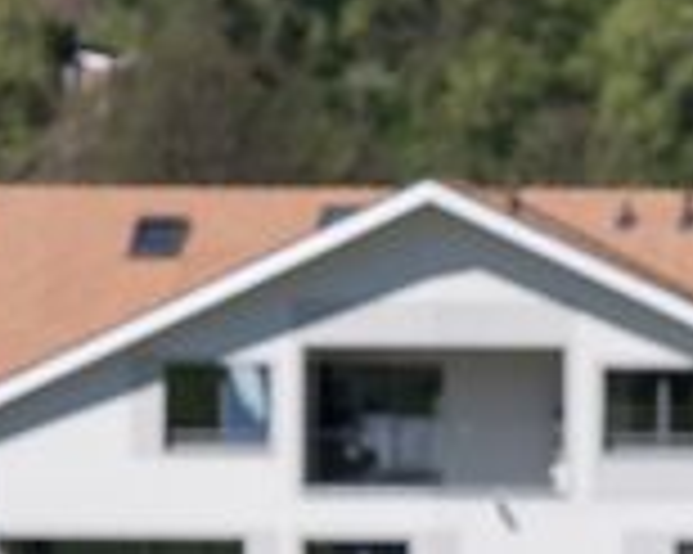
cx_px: 864
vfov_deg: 3.3
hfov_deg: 4.2
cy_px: 775
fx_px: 9449
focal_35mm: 461
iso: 200
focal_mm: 140
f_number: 8
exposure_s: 1/500
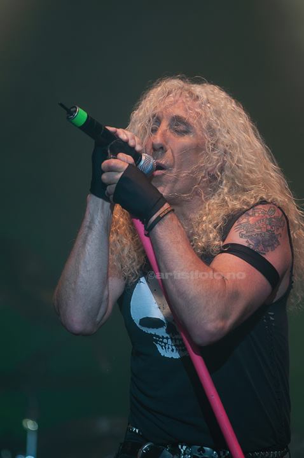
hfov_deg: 4.6
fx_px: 3811
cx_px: 152
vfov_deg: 6.9
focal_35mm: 300
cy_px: 229
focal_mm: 200
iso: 400
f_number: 3.5
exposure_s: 1/320
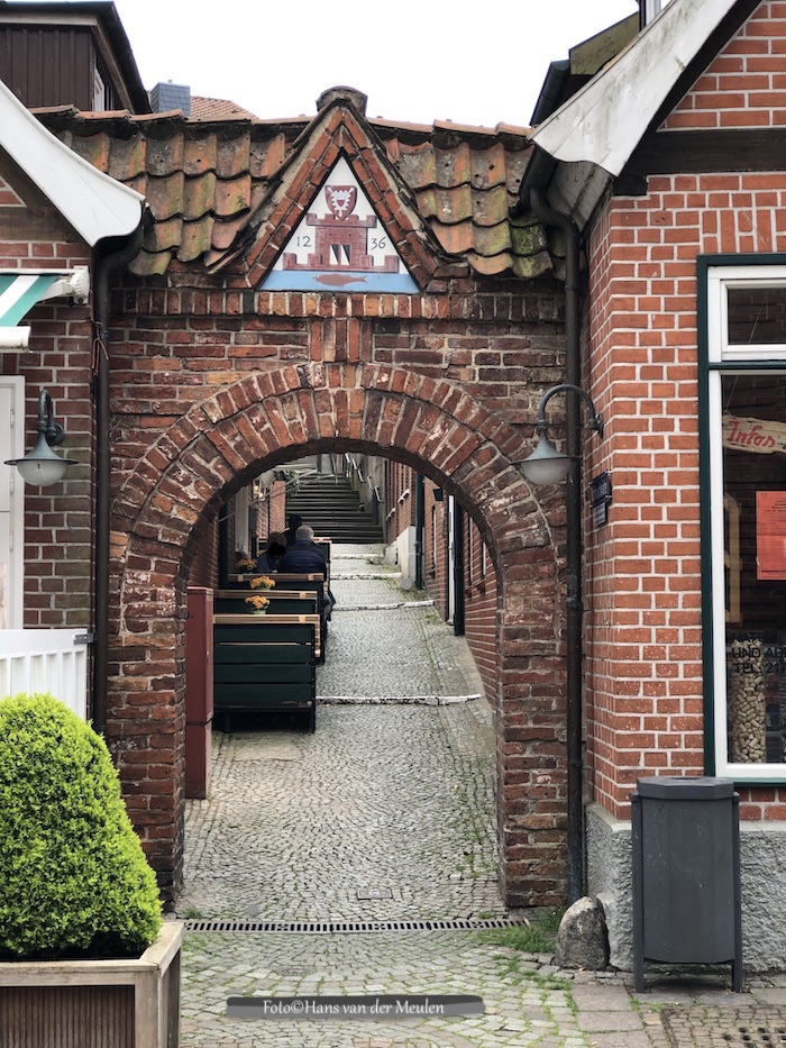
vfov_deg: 33.8
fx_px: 1725
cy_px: 524
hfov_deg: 25.7
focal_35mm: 57
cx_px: 393
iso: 20
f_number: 2.8
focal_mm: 6.6
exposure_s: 1/146
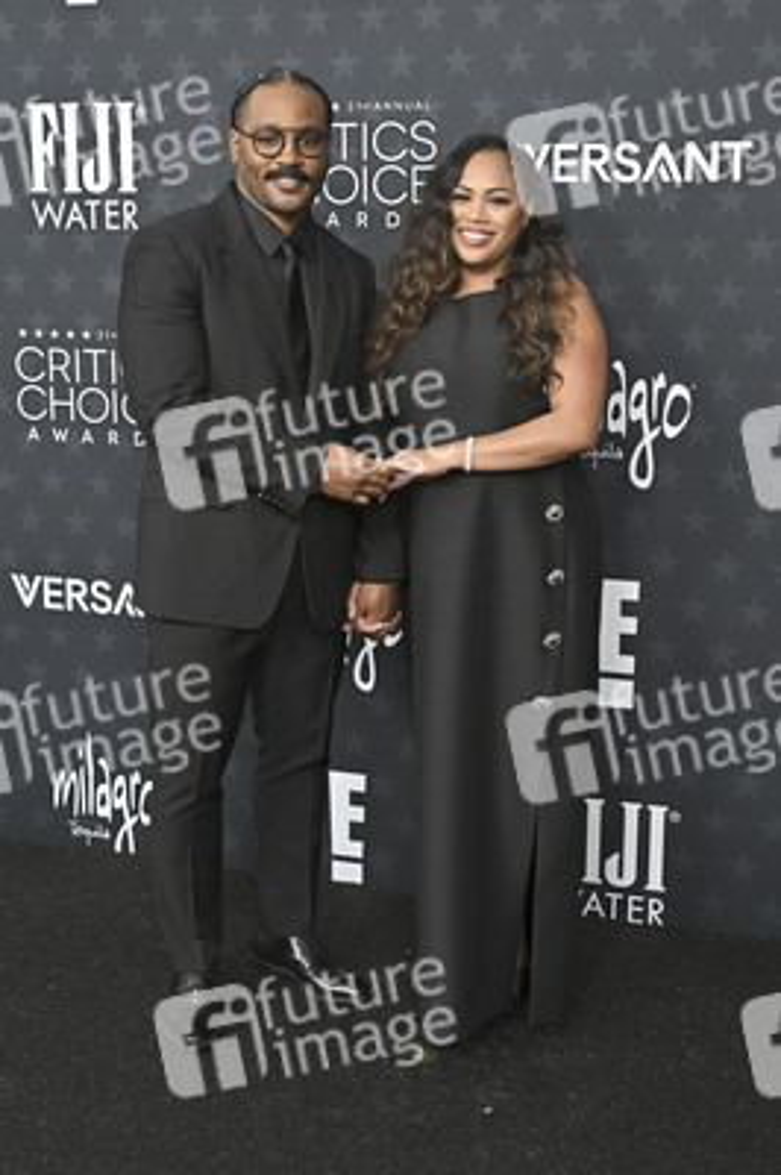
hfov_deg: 31.1
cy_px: 588
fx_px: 1402
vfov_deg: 45.5
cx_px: 390
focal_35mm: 43
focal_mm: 43
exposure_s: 1/320
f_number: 5
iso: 1250
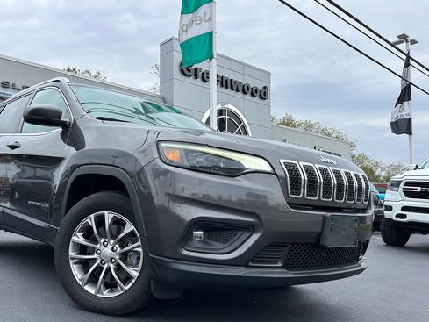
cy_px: 199
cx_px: 183
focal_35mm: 34
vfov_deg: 41.5
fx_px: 421
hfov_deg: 53.7
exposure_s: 1/1361
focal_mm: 5.7
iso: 50
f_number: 1.5
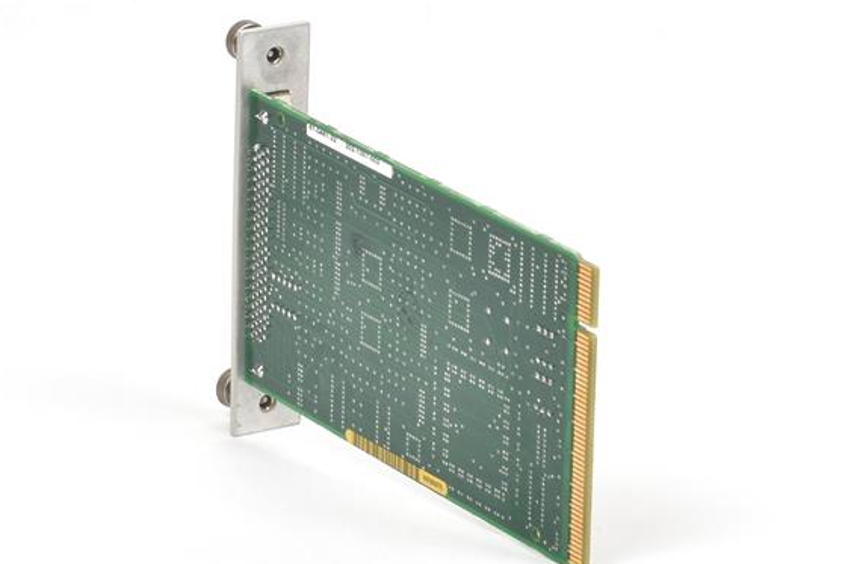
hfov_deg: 23.0
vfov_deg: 15.4
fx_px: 2079
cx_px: 408
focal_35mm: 89
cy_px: 293
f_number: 14
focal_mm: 55
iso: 200
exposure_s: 1/200
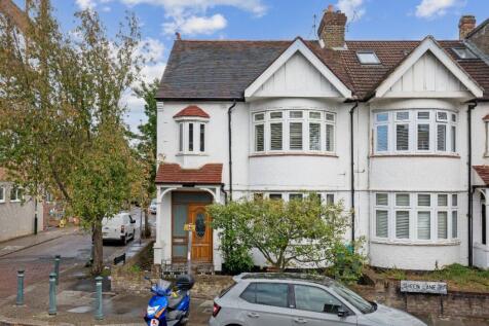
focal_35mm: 31
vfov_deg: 42.3
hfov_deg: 60.3
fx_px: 421
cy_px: 163
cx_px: 244
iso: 400
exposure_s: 1/500
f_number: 8
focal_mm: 21
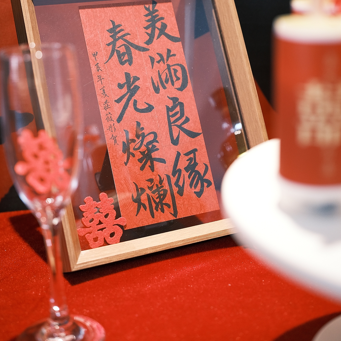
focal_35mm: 59
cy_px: 87
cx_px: 164
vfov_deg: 28.7
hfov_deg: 29.1
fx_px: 658
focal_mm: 27
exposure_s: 1/160
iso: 640
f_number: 1.6
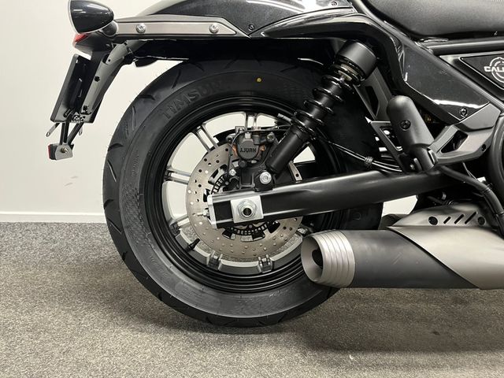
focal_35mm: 26
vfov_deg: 53.1
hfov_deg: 67.3
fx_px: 379
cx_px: 252
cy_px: 189
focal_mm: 5.1
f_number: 1.6
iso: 400
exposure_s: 1/33
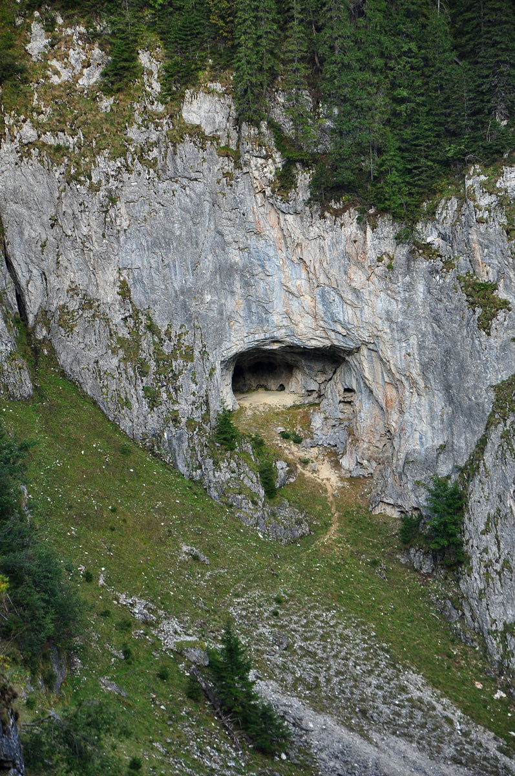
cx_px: 258
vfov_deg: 14.9
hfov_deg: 9.9
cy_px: 388
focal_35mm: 138
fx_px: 2969
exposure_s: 1/200
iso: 400
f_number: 5.6
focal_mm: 92
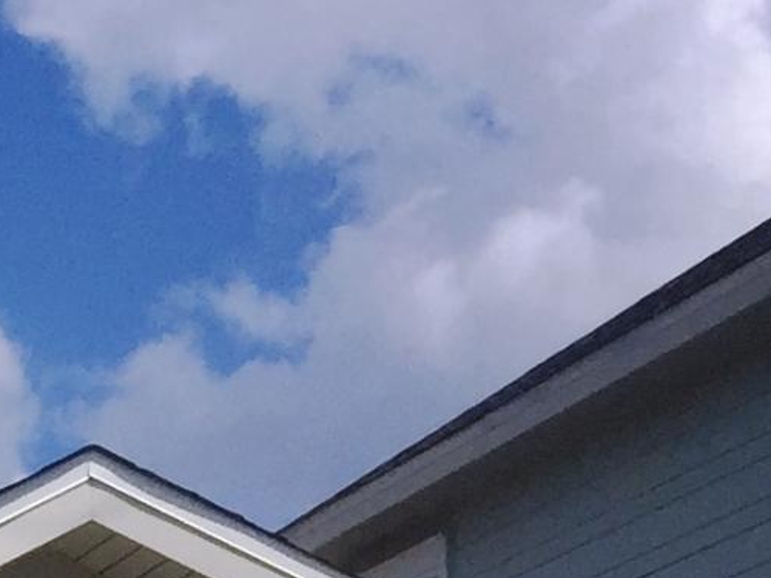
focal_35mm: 174
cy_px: 1433
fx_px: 3875
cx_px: -1346
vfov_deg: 7.9
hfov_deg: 9.5
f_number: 2.2
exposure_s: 1/3968
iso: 32
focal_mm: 4.15
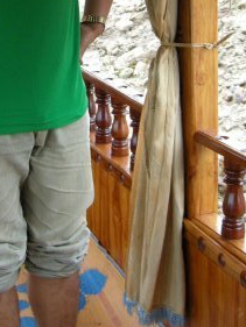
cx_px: 78
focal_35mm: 82
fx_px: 776
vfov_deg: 22.9
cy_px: 3
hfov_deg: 17.9
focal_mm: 7.5
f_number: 2.7
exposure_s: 1/53
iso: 106
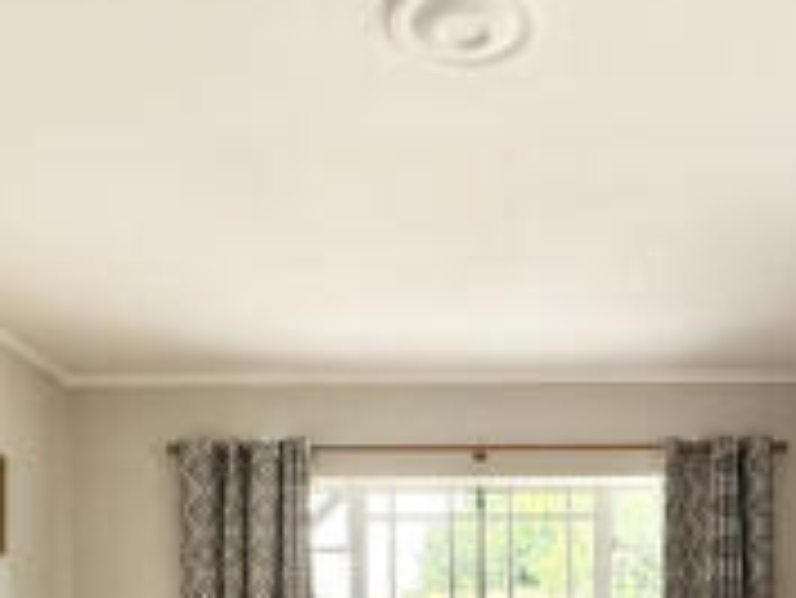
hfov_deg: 40.8
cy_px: 663
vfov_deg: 28.5
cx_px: 519
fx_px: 1058
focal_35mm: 46
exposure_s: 1/99
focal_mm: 2.22
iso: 250
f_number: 2.2
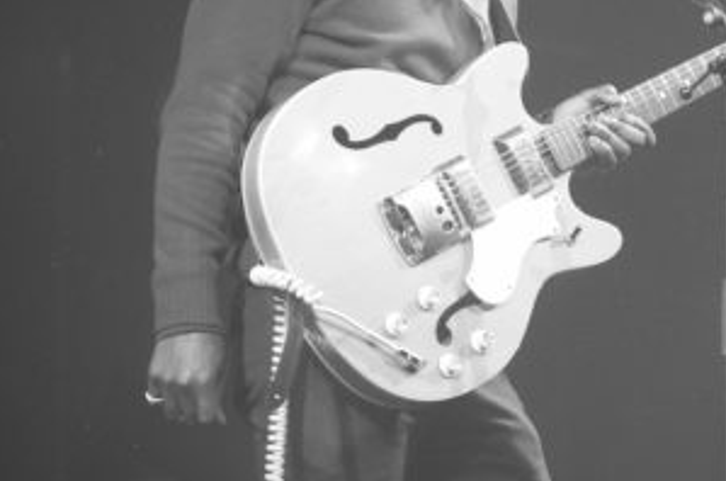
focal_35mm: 327
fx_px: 6586
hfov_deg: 6.3
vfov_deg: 4.2
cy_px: 169
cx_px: 634
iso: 2000
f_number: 3.2
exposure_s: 1/320
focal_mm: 85
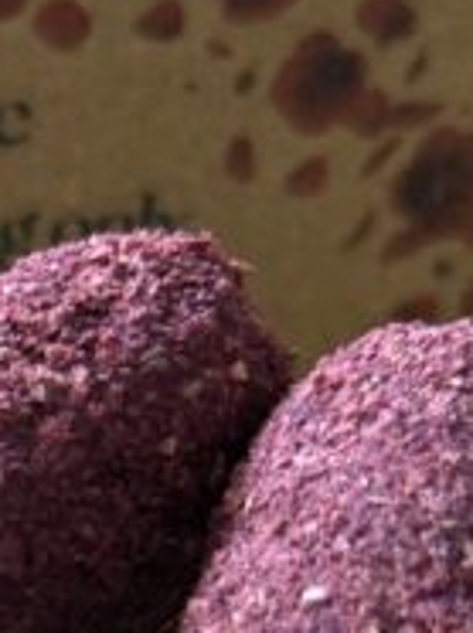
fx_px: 3780
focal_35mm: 207
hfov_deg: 6.9
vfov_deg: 9.3
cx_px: -429
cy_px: 932
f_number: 1.78
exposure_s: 1/50
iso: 160
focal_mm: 6.76
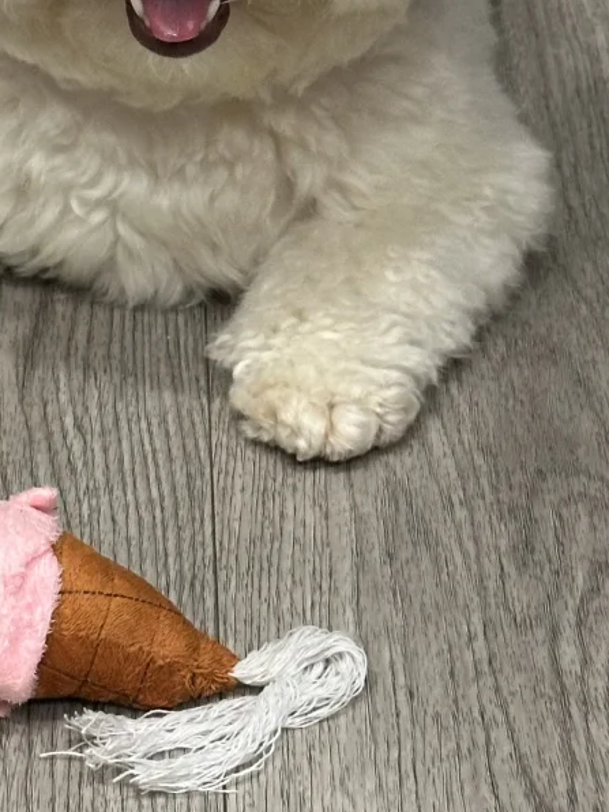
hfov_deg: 12.7
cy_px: 168
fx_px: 2721
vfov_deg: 16.8
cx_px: 183
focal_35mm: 116
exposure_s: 1/33
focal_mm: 6.86
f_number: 1.78
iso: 250
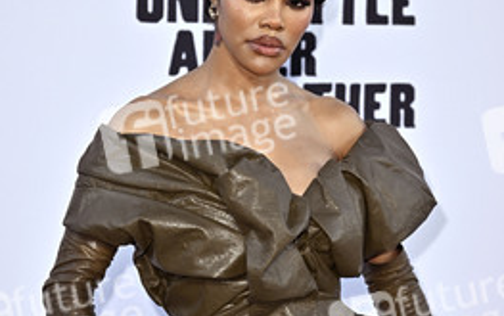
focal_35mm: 147
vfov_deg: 8.9
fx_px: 2021
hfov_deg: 14.2
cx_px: 253
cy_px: 224
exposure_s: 1/320
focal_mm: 95
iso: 800
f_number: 5
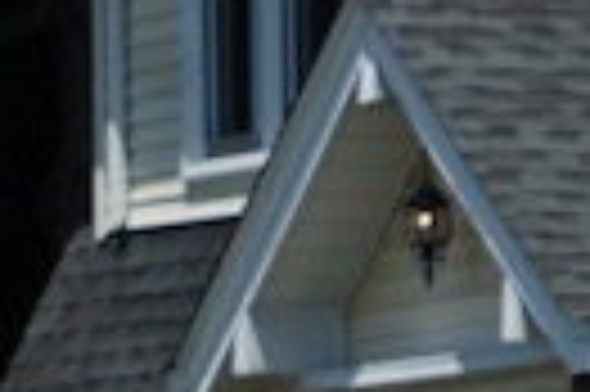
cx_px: -635
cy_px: 1151
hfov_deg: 2.5
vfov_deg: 1.7
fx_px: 13291
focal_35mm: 812
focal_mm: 106
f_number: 6.3
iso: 100
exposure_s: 1/1000
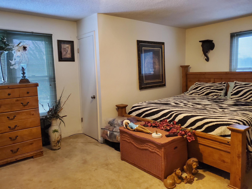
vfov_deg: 53.1
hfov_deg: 67.3
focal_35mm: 26
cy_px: 94
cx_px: 126
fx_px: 189
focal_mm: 4.3
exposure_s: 1/40
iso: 640
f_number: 1.5
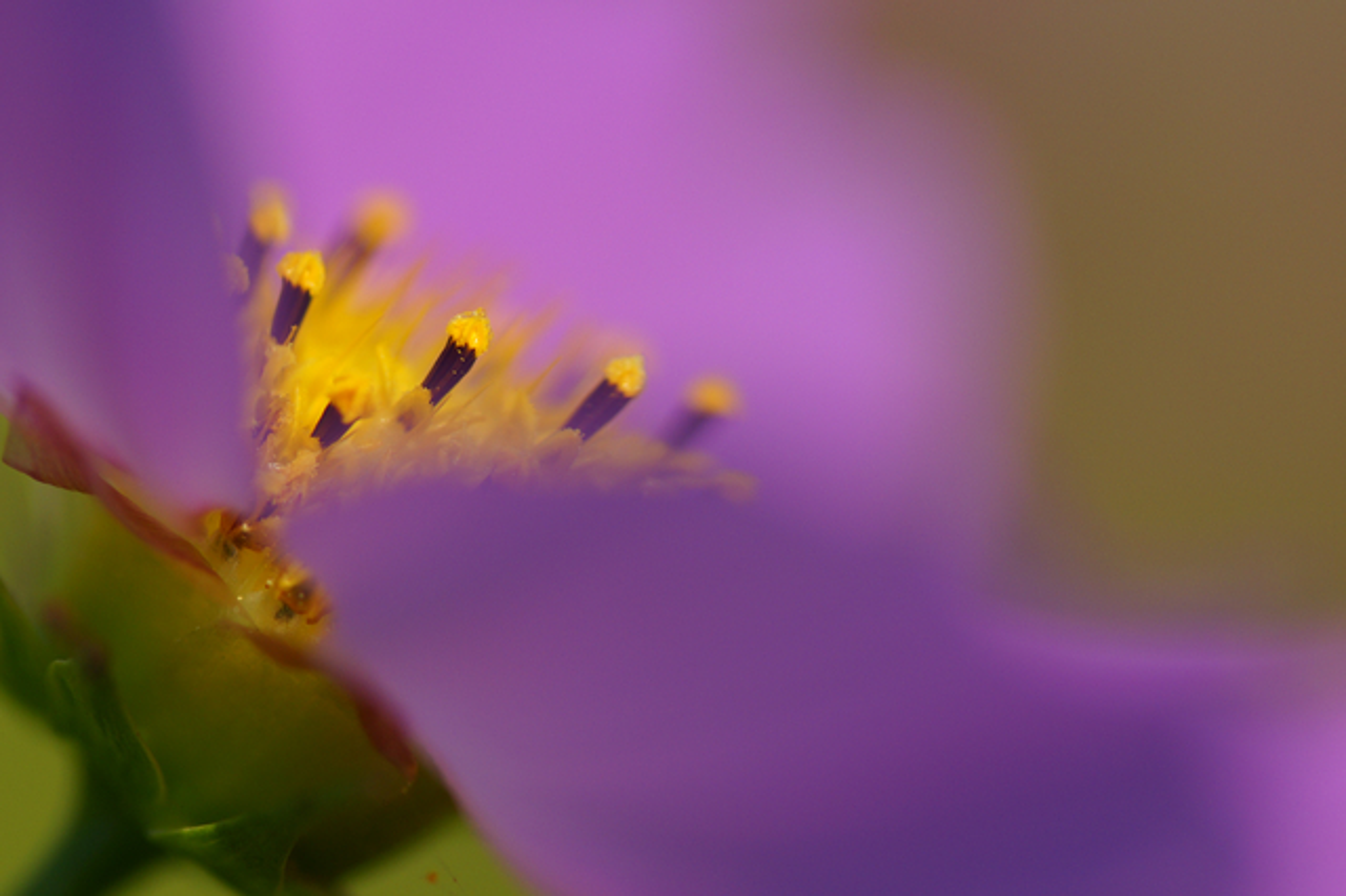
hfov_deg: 13.7
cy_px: 448
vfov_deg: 9.1
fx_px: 5605
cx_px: 673
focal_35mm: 150
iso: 200
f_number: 4
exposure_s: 1/400
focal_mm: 100
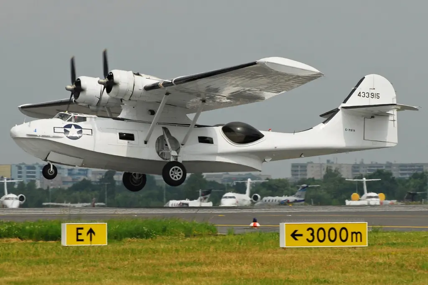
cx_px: 214
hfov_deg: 7.4
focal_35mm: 278
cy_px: 142
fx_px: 3299
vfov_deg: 5.0
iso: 100
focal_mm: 185
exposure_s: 1/400
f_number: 8
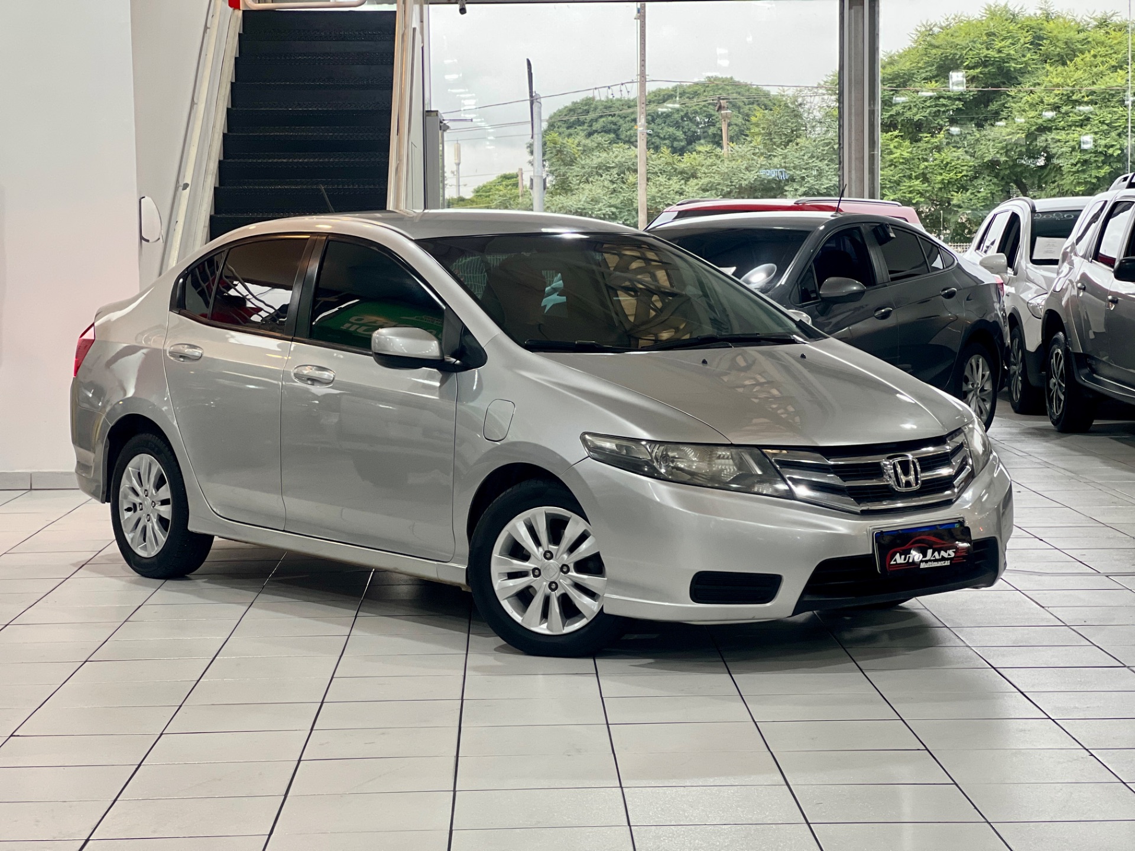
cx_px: 568
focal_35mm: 77
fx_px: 2525
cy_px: 426
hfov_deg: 25.3
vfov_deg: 19.1
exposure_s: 1/40
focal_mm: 9
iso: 200
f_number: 2.8
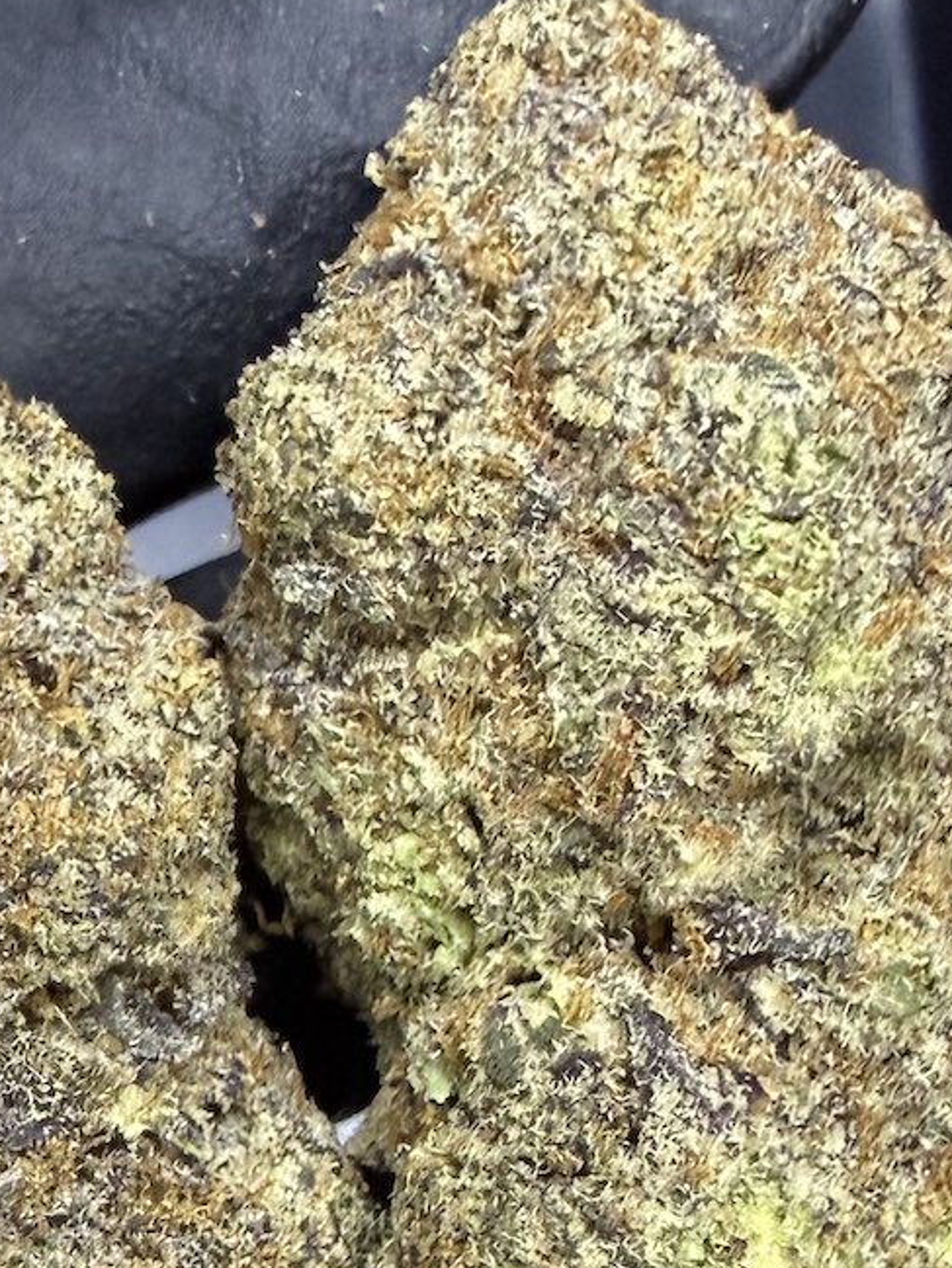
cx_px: -55
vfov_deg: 26.4
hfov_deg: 19.9
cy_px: 1166
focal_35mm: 71
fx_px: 2603
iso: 320
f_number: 2.2
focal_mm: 2.22
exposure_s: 1/50
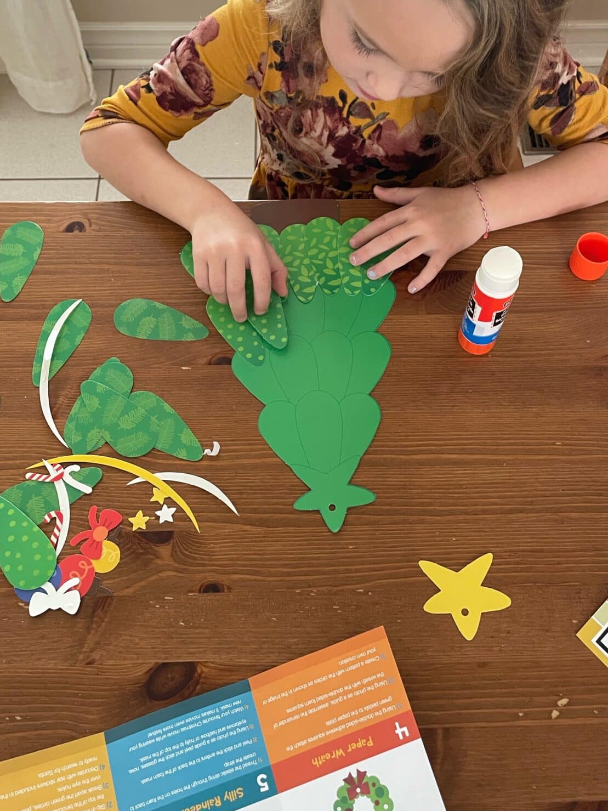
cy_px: 293
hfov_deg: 39.6
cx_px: 338
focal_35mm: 36
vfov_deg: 50.7
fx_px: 843
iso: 200
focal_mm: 4.2
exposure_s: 1/60
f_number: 1.6
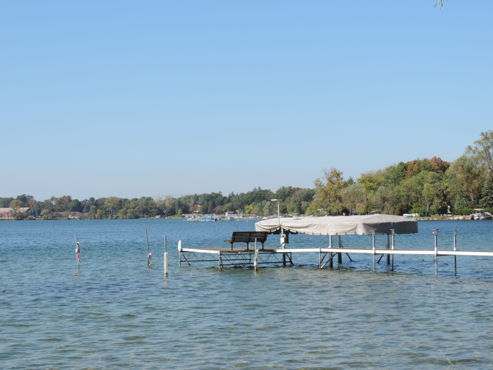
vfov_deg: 21.0
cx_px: 246
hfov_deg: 27.8
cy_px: 185
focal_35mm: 70
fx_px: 997
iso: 80
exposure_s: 1/500
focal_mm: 12.4
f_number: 3.9
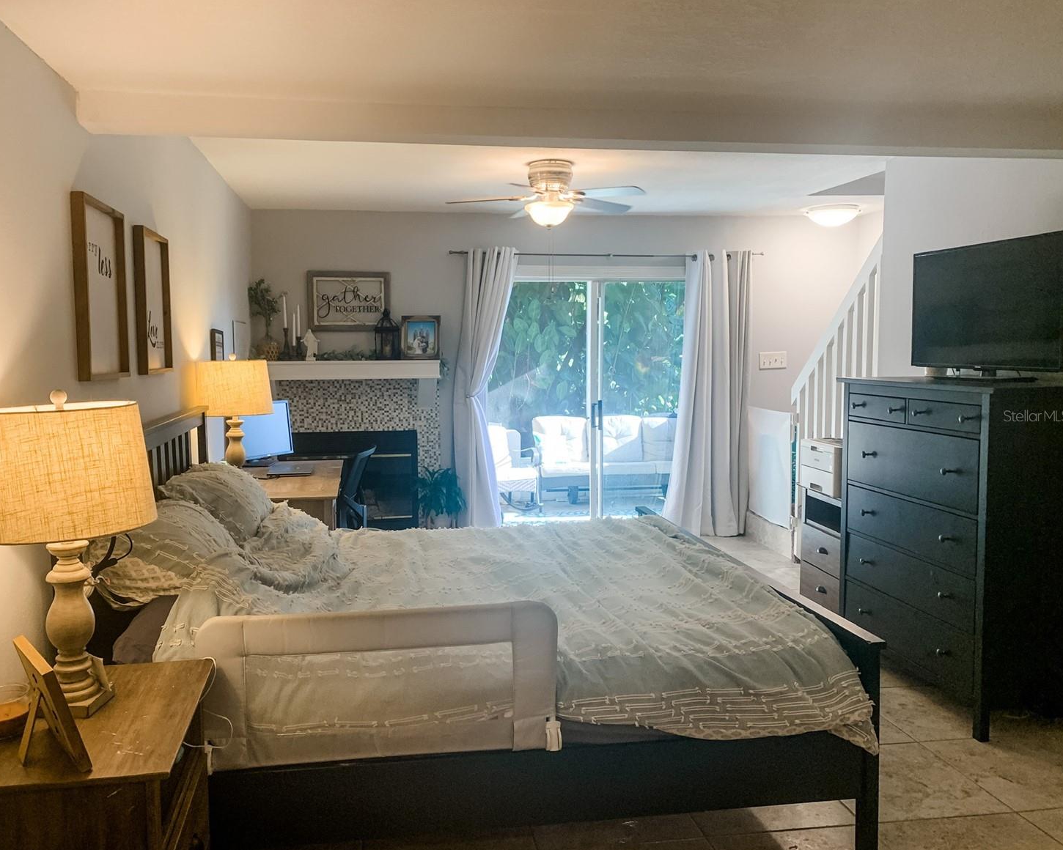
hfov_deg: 62.1
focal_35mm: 28
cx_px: 486
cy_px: 415
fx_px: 881
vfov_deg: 51.5
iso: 64
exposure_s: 1/60
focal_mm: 4.25
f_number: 1.8
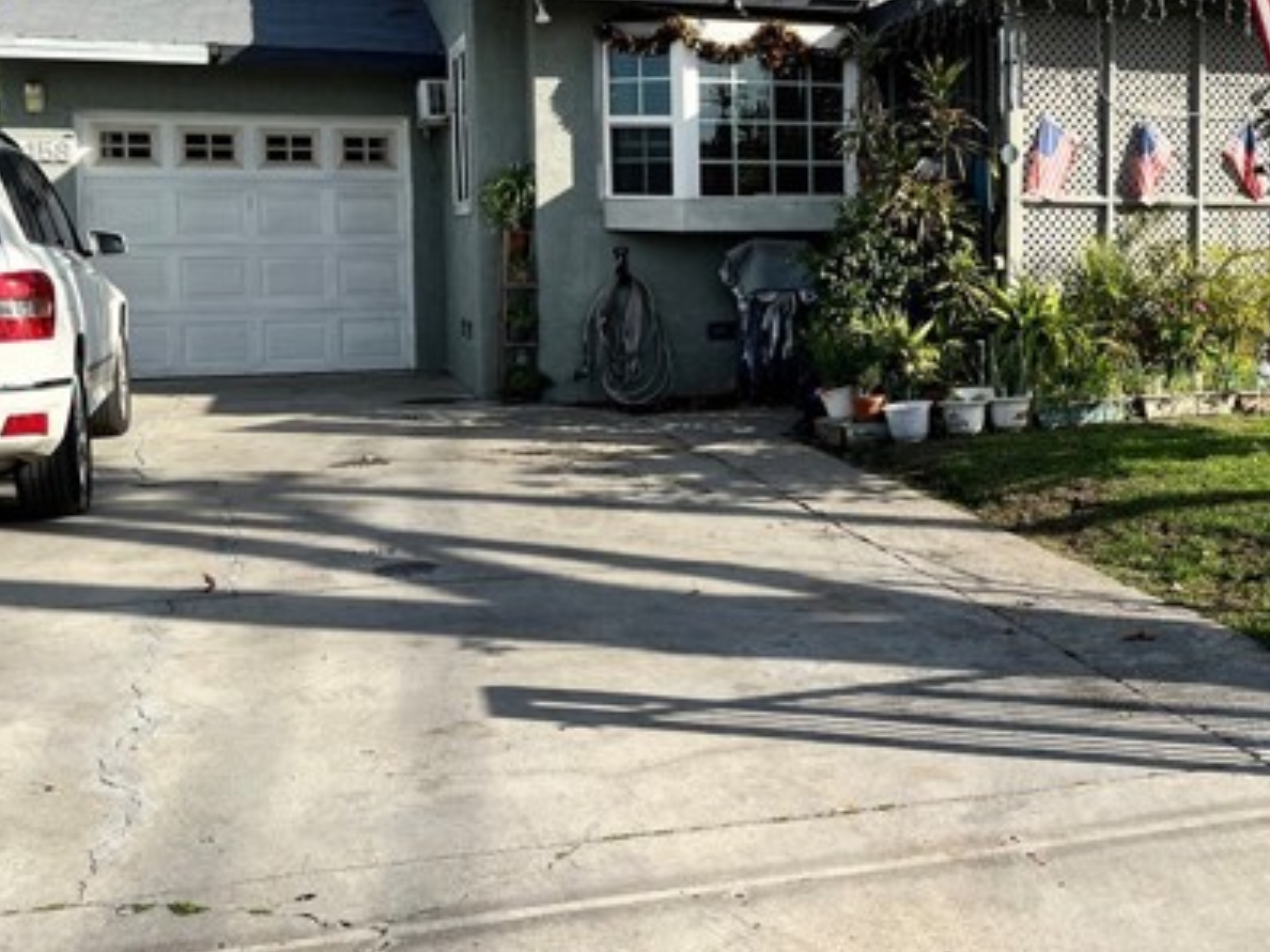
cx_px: 911
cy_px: 337
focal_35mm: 42
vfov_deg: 34.1
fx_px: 1541
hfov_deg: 43.7
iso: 50
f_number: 1.6
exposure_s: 1/2825
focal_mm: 5.1
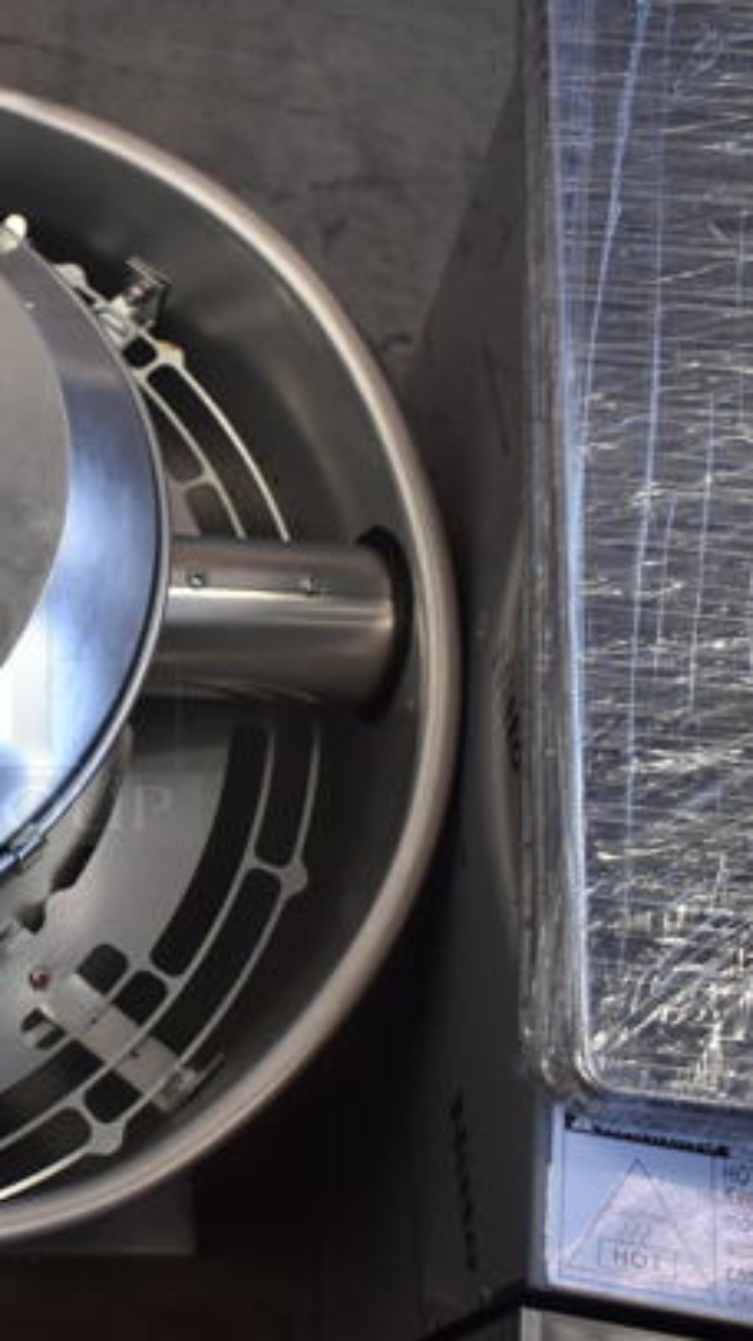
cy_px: 670
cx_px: -165
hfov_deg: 21.3
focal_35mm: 52
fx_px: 1848
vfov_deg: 39.9
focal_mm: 22
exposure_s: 1/125
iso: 500
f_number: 3.8
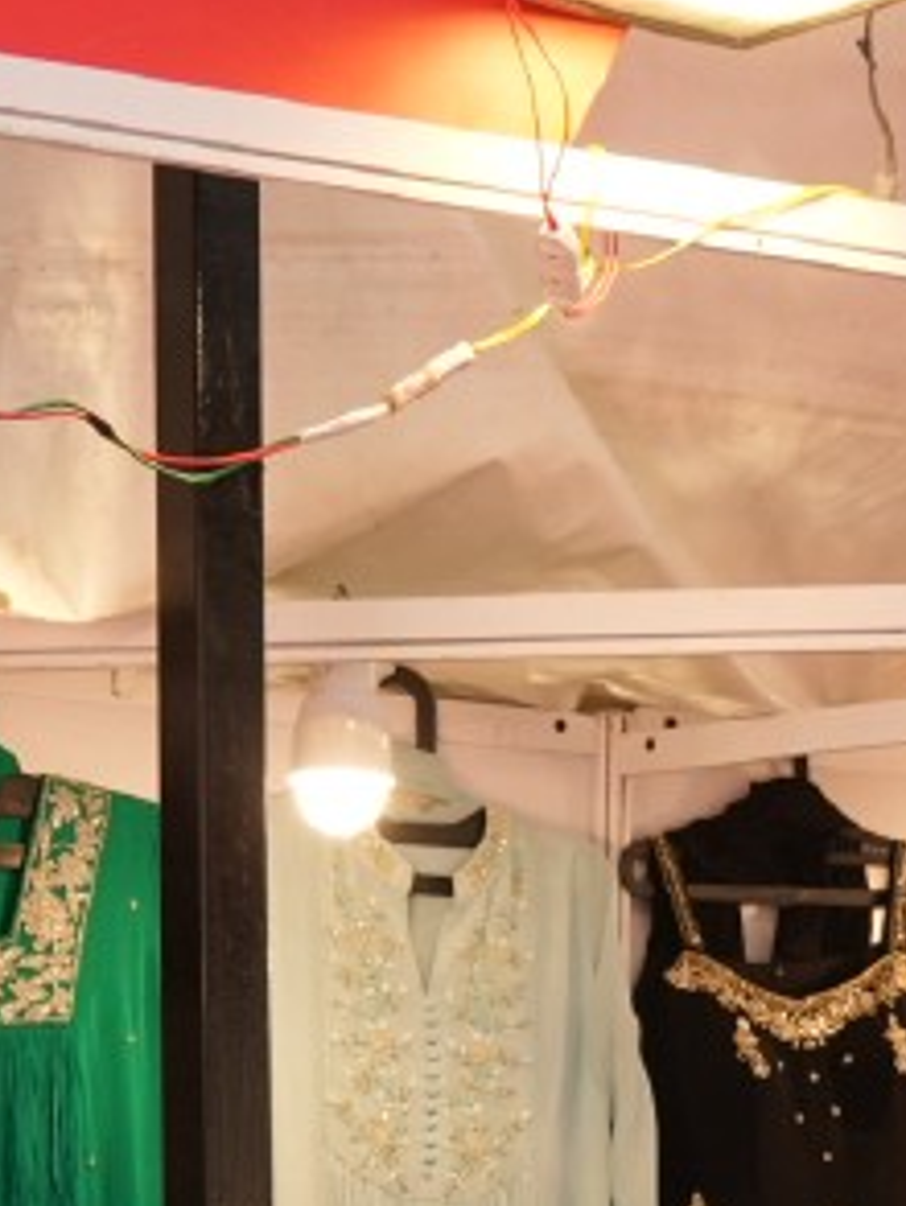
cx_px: 210
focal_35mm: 151
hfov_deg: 9.8
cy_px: 1292
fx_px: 5266
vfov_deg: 12.9
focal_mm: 24
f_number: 5
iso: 320
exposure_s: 1/160
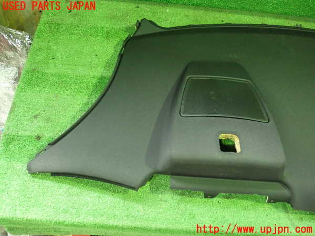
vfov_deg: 46.8
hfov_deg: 60.0
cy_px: 118
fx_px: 273
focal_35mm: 30
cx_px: 158
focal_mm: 5.5
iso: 800
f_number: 2.3
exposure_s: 1/30
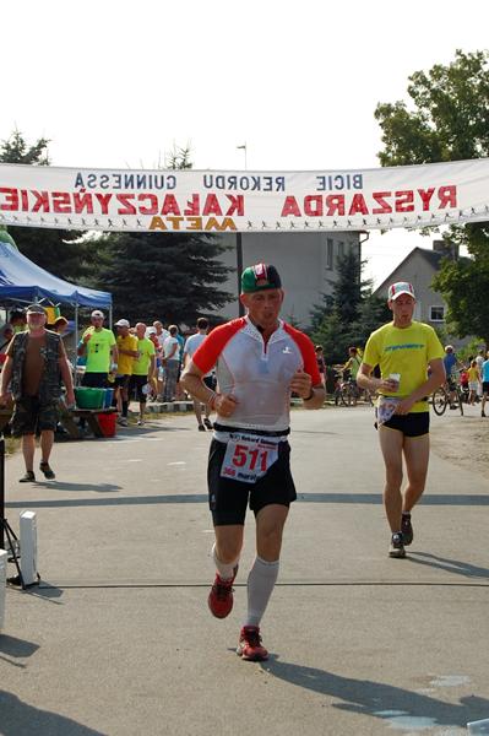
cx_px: 244
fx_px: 1684
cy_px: 368
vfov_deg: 24.6
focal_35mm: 82
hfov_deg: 16.5
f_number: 9
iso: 200
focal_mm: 55
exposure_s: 1/500
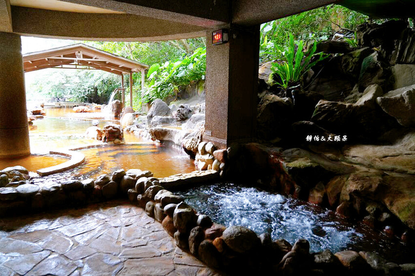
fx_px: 277
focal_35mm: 24
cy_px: 138
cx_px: 208
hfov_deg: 73.8
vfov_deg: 53.1
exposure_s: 1/30
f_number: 4
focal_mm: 24
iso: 800
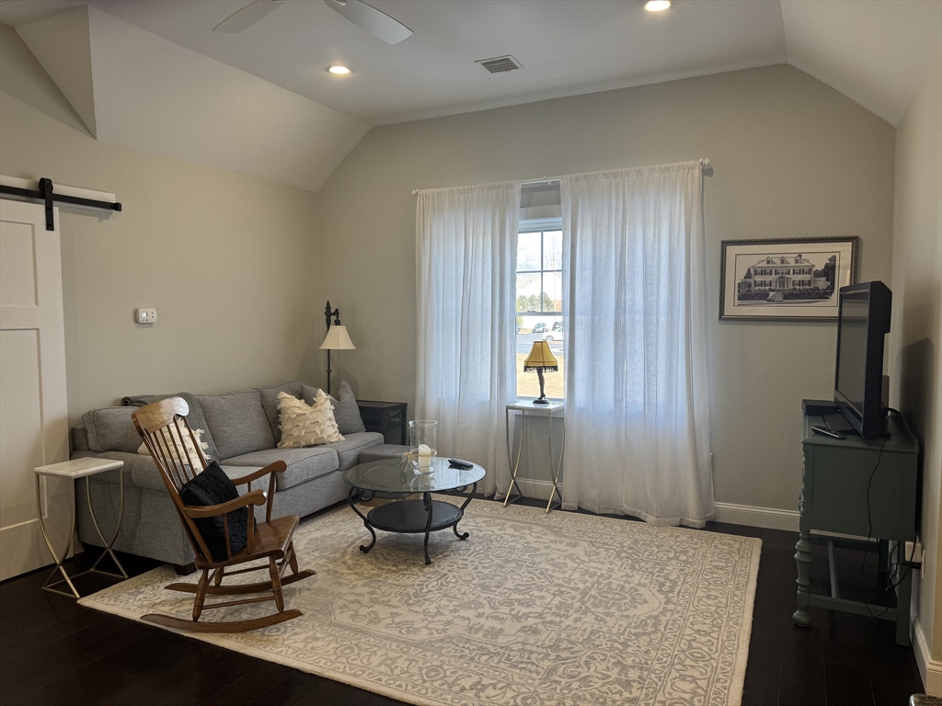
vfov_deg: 56.8
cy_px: 353
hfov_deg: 71.6
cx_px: 471
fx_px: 653
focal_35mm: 24
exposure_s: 1/120
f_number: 1.78
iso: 80
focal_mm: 6.76
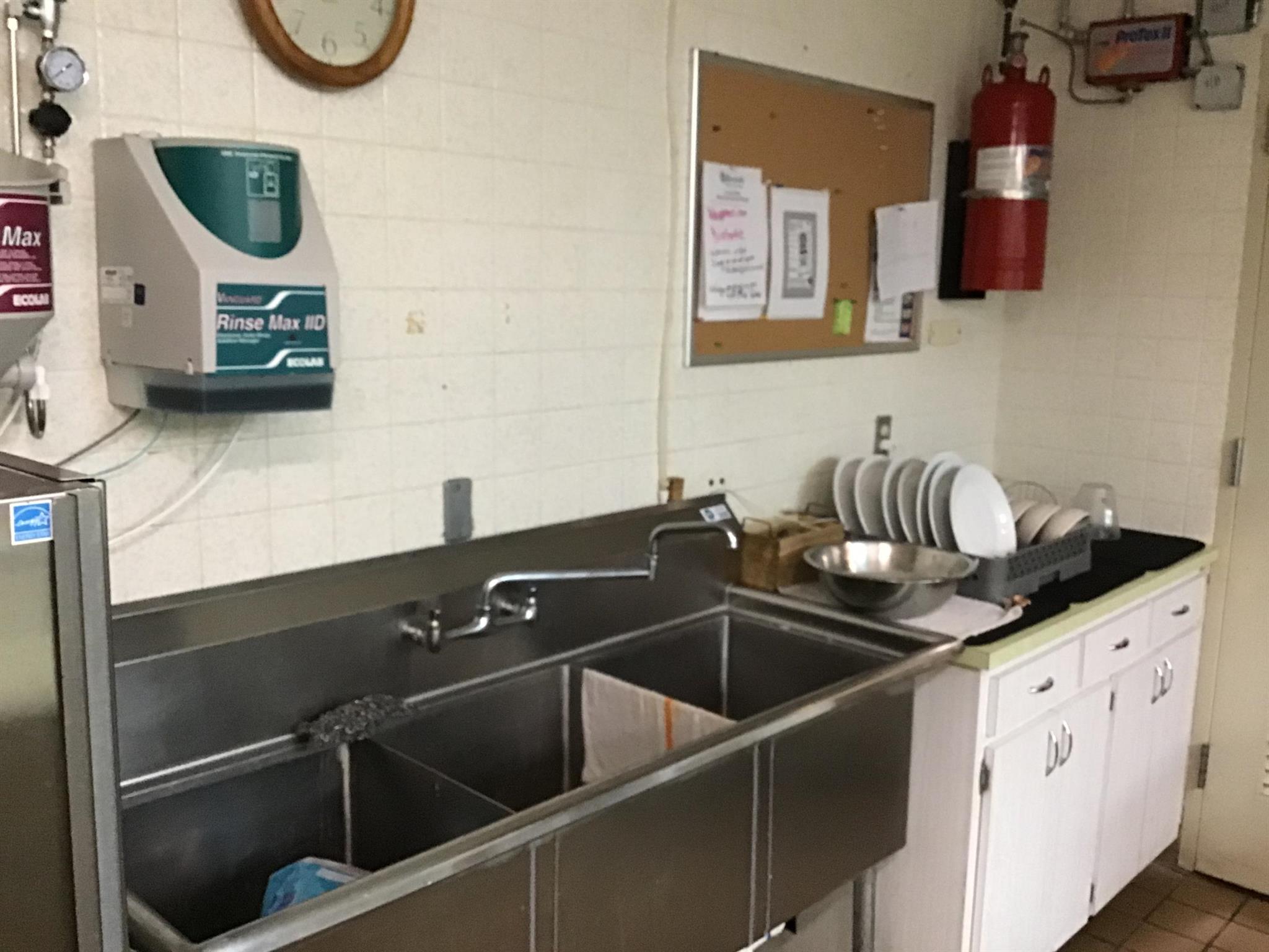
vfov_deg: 45.4
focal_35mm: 31
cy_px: 476
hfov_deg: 58.4
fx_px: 1136
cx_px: 634
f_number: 2.4
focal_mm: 3.3
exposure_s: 1/20
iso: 200
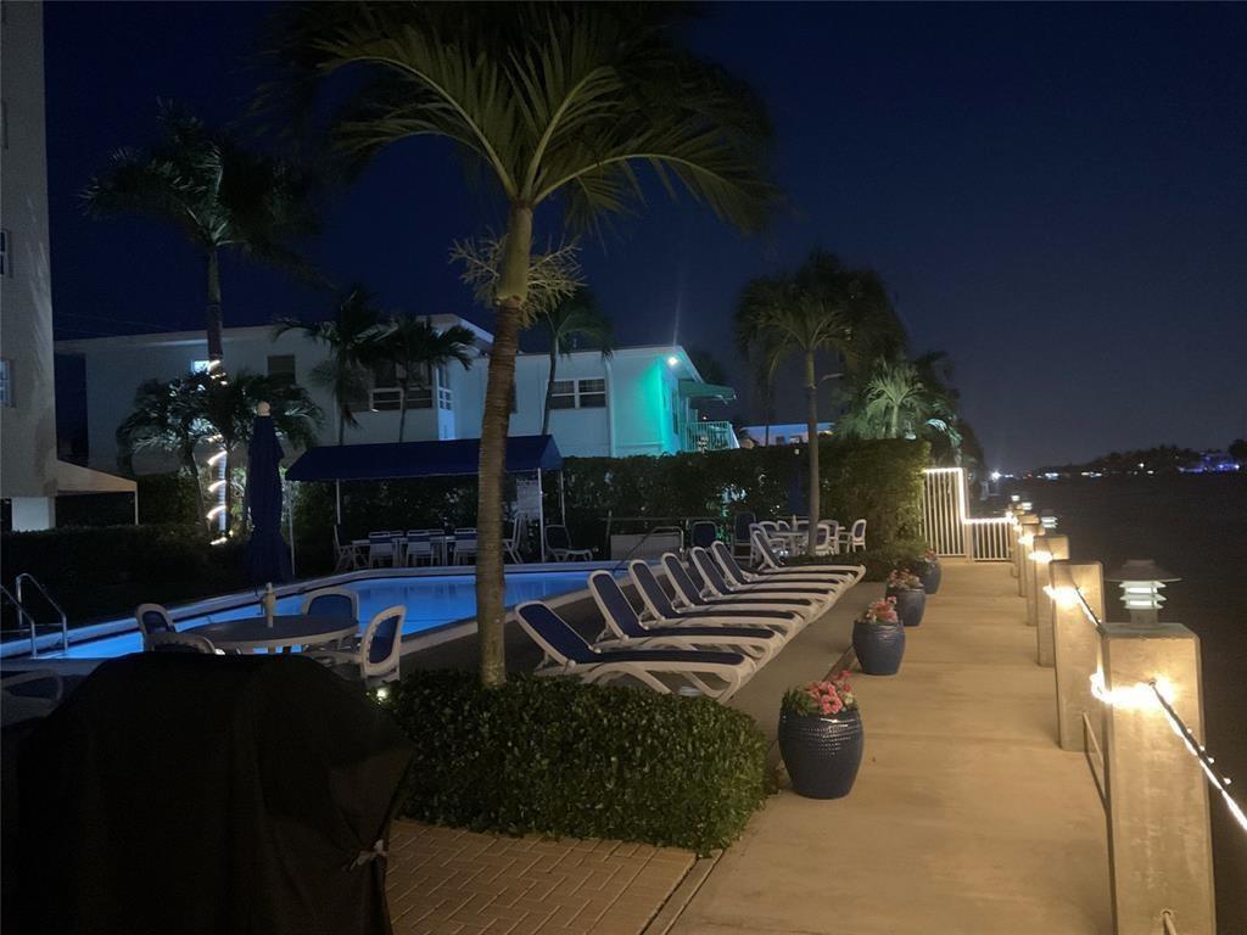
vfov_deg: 48.2
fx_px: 1045
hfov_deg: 61.7
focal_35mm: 29
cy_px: 468
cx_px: 624
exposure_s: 1/17
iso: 500
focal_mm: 3
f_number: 1.8
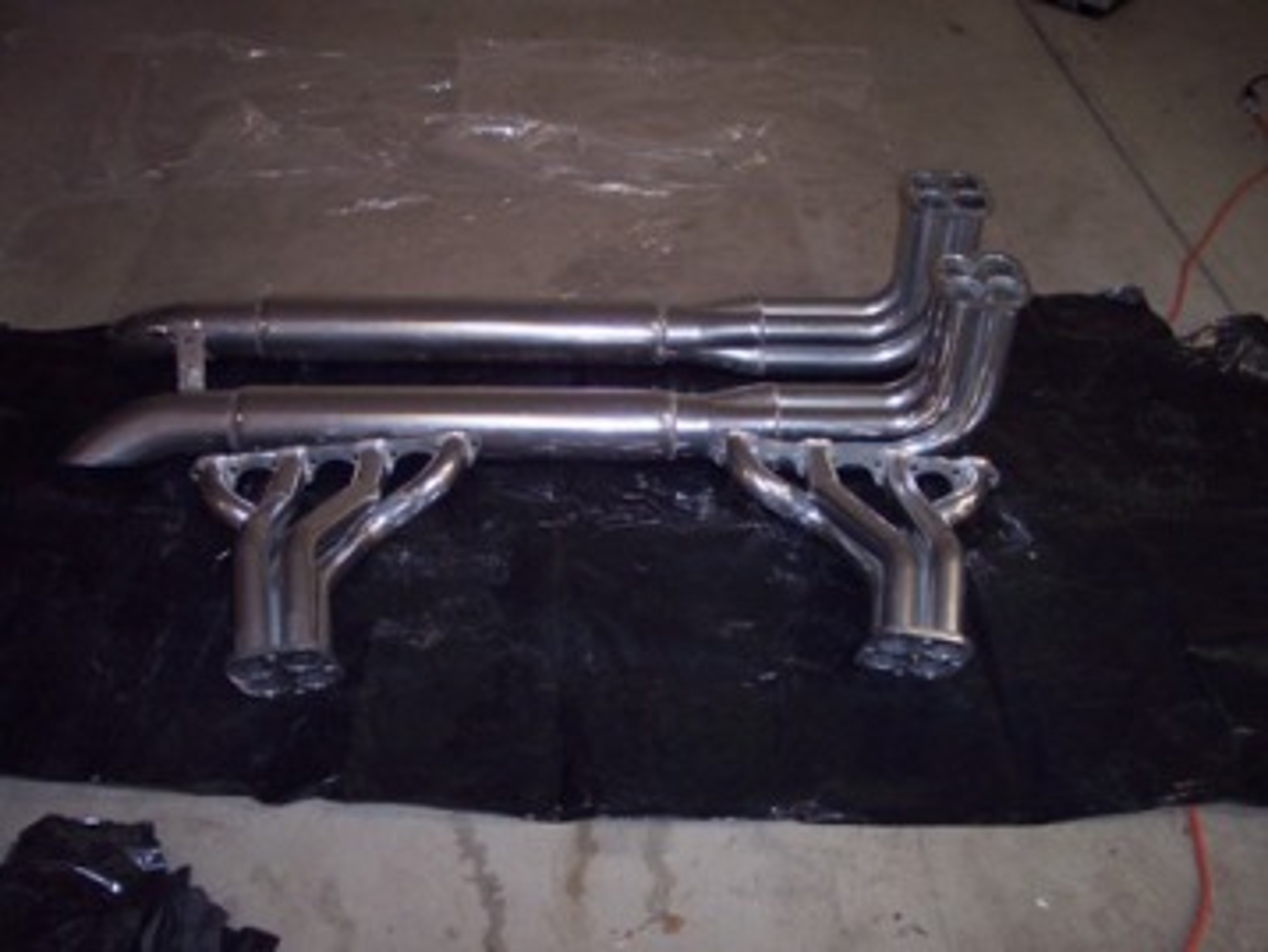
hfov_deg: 48.9
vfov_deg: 37.8
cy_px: 476
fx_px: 1393
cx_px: 634
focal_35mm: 38
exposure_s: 1/30
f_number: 2.8
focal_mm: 8
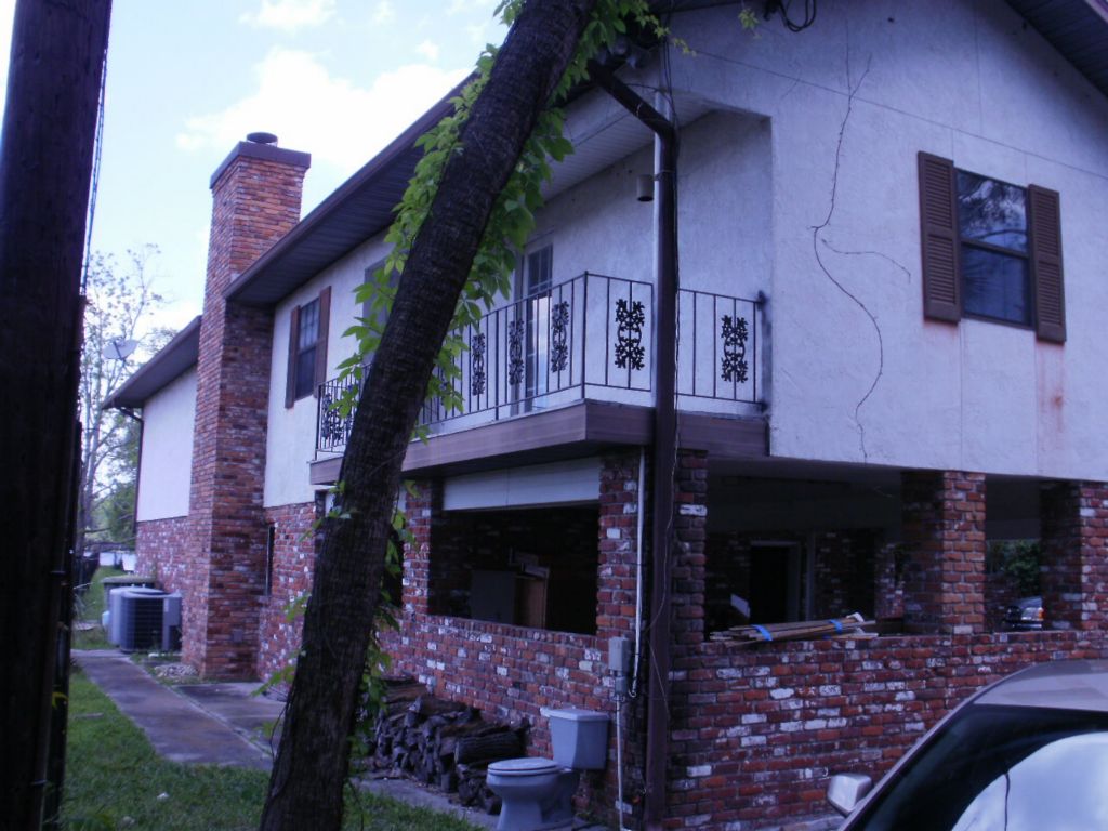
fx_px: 1152
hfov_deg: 51.4
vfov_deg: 39.7
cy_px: 416
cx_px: 554
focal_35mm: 36
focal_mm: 6.3
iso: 100
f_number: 5.6
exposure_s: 1/200
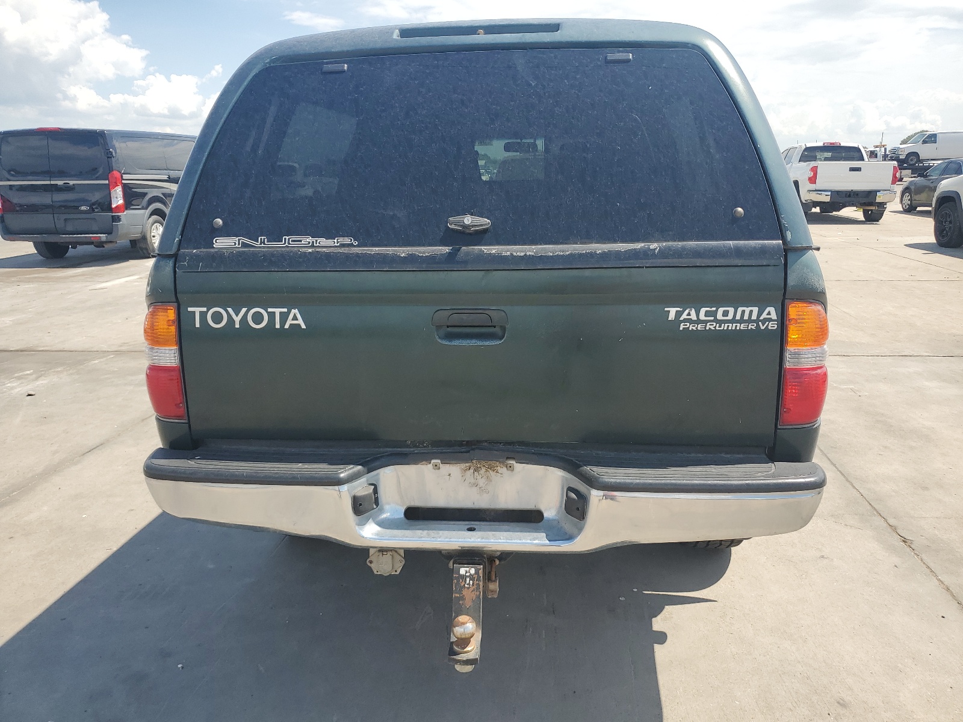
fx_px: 723
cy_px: 361
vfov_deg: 53.1
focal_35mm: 26
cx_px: 482
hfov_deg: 67.3
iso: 50
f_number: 1.5
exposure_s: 1/2000
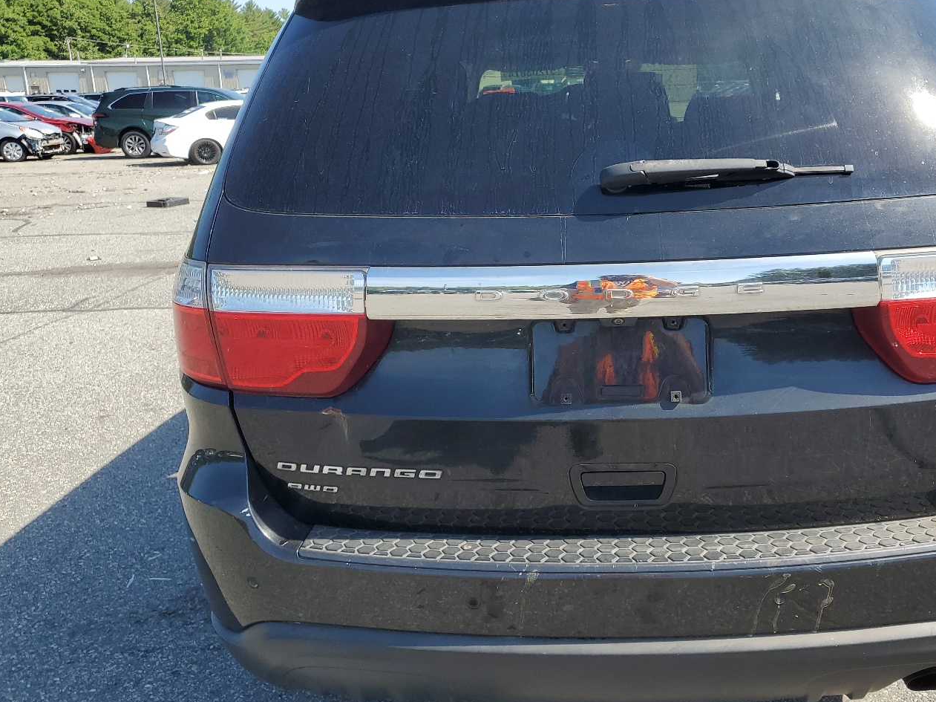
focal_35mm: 33
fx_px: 892
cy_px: 319
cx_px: 590
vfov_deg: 42.9
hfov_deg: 54.7
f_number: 1.5
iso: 50
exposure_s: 1/1429
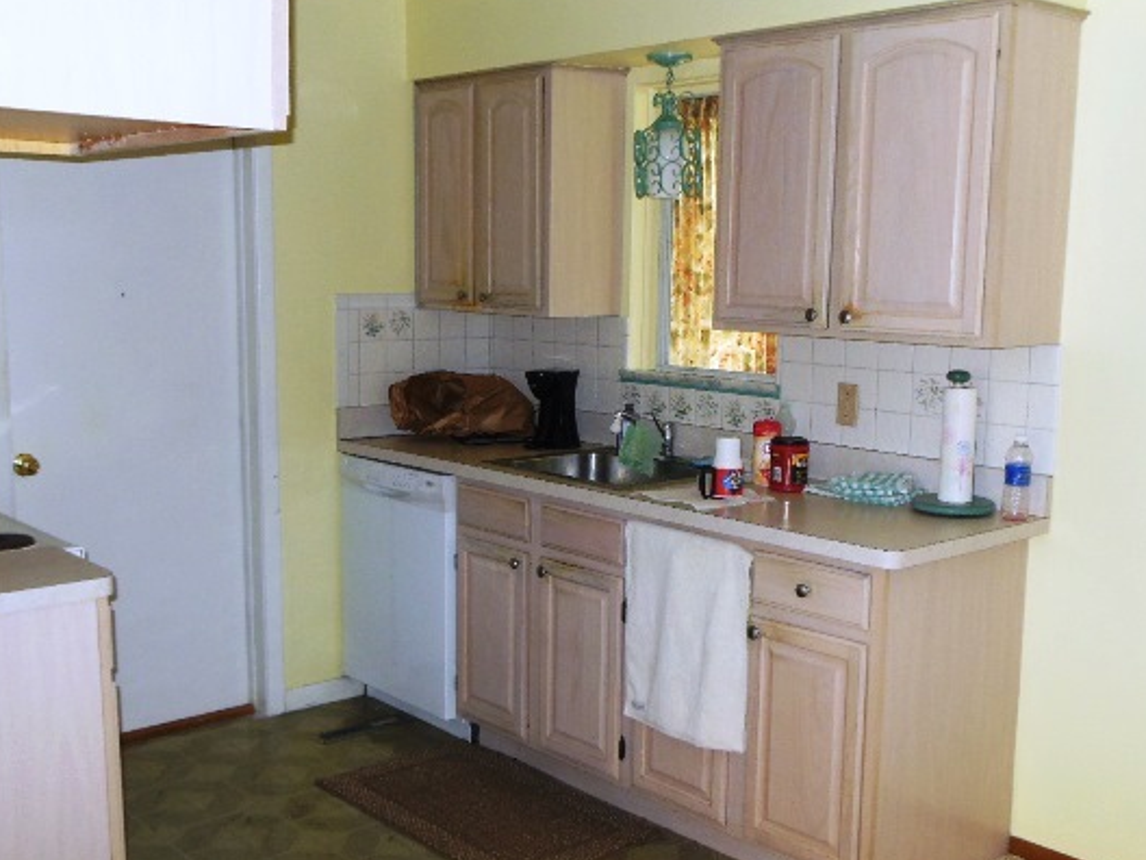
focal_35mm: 40
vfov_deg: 35.9
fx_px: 1324
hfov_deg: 46.8
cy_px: 454
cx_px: 566
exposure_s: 1/30
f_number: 3.5
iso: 250
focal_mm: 6
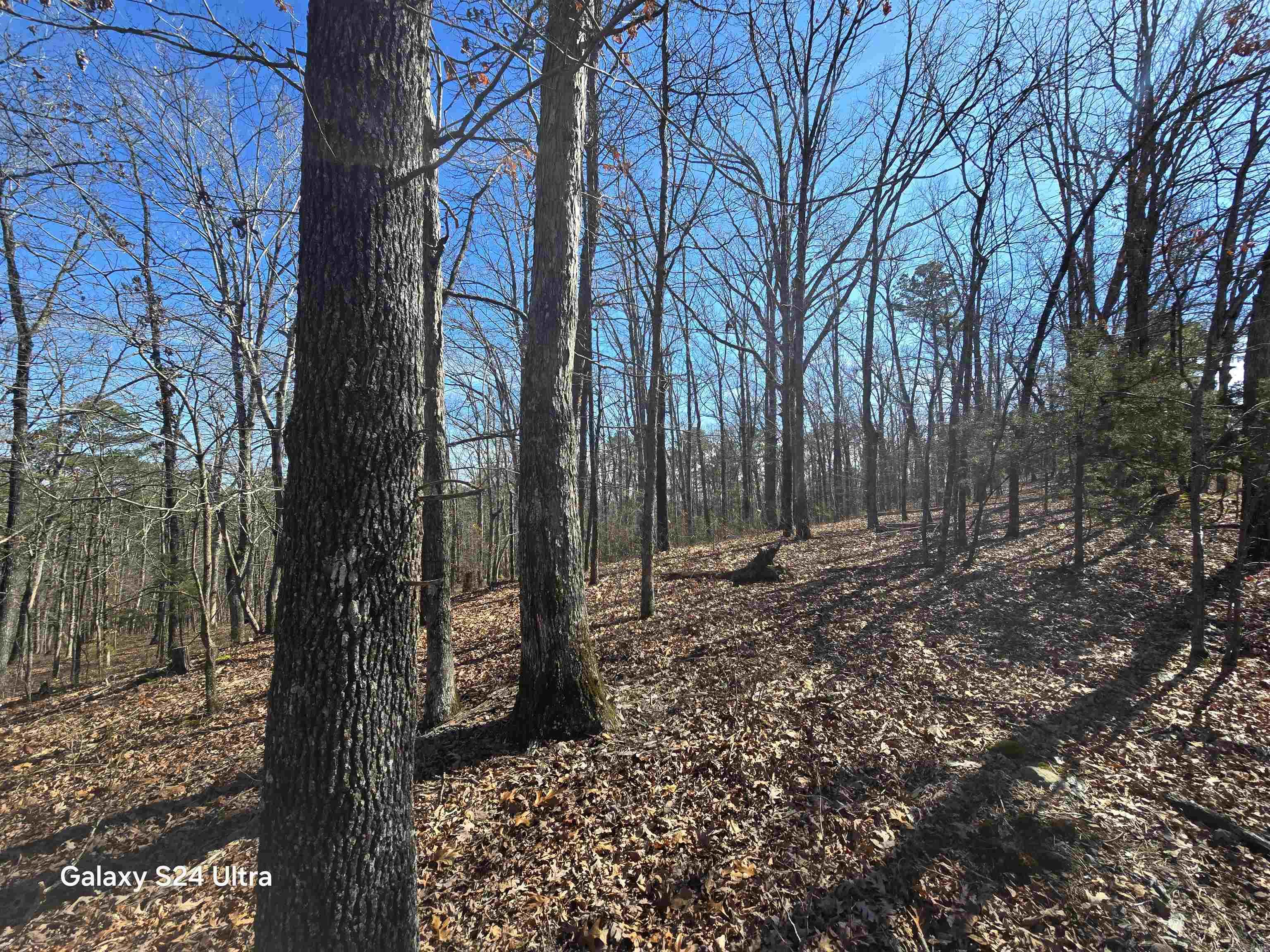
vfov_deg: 89.9
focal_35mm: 13
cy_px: 476
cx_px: 635
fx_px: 477
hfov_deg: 106.2
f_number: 2.2
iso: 50
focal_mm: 2.2
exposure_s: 1/1013
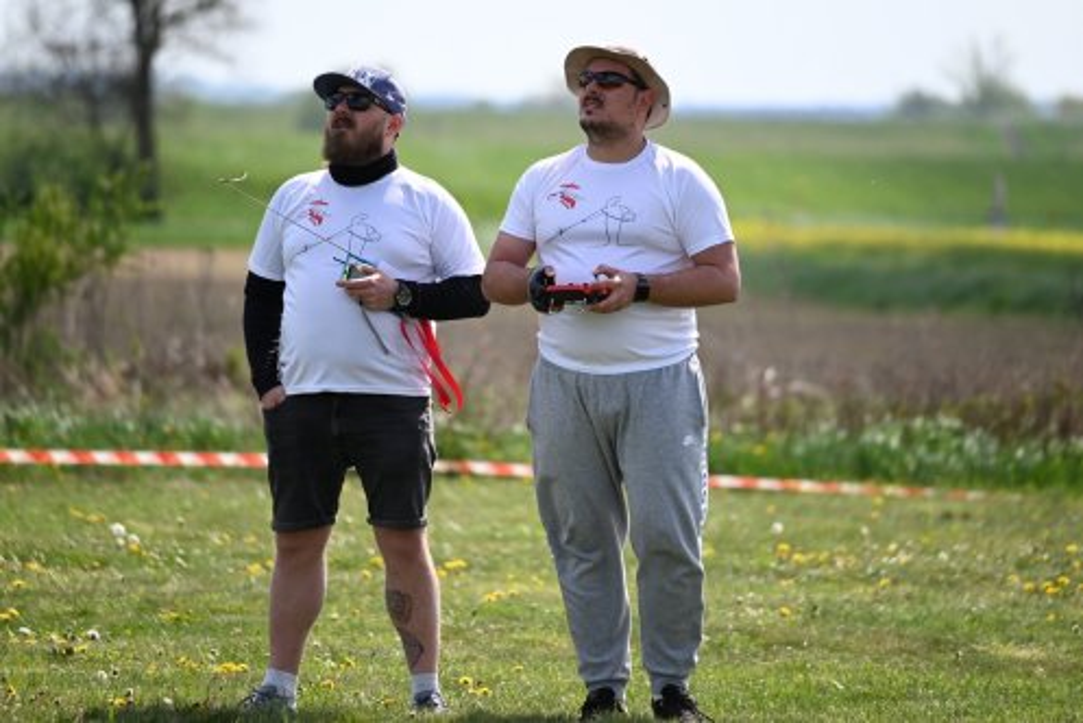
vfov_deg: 3.4
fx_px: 12040
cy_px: 362
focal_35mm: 400
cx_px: 542
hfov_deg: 5.2
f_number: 6.3
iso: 640
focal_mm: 400
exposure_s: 1/1600
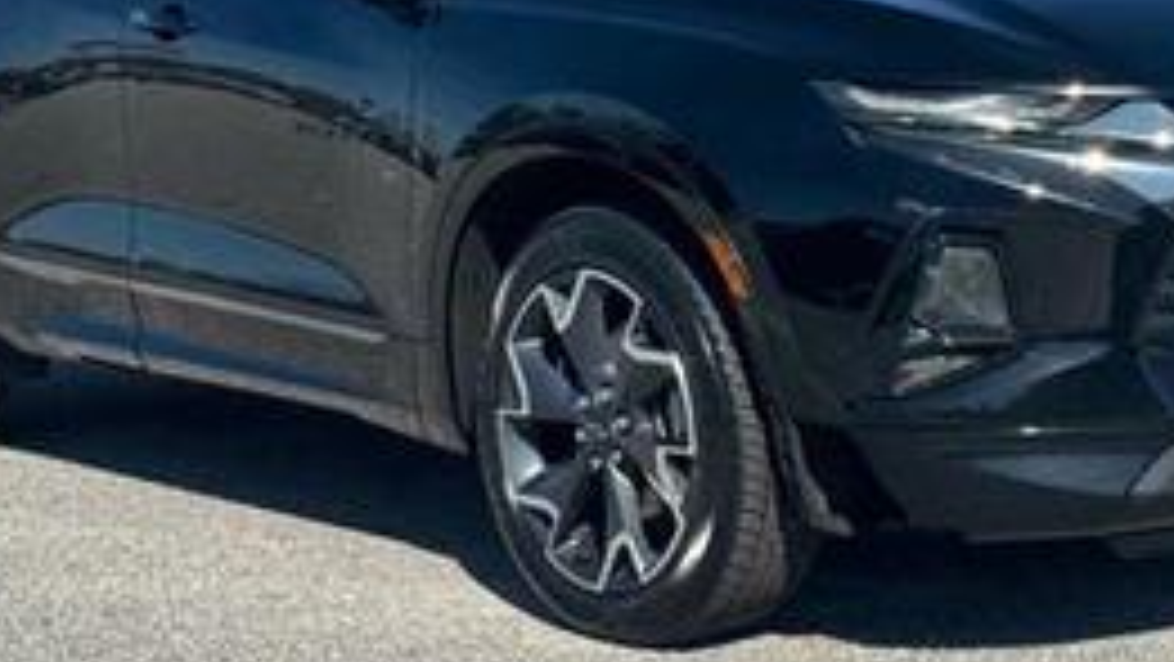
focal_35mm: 101
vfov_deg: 12.0
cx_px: 711
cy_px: 158
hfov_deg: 21.1
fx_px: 3145
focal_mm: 6.76
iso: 64
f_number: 1.78
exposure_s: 1/4608
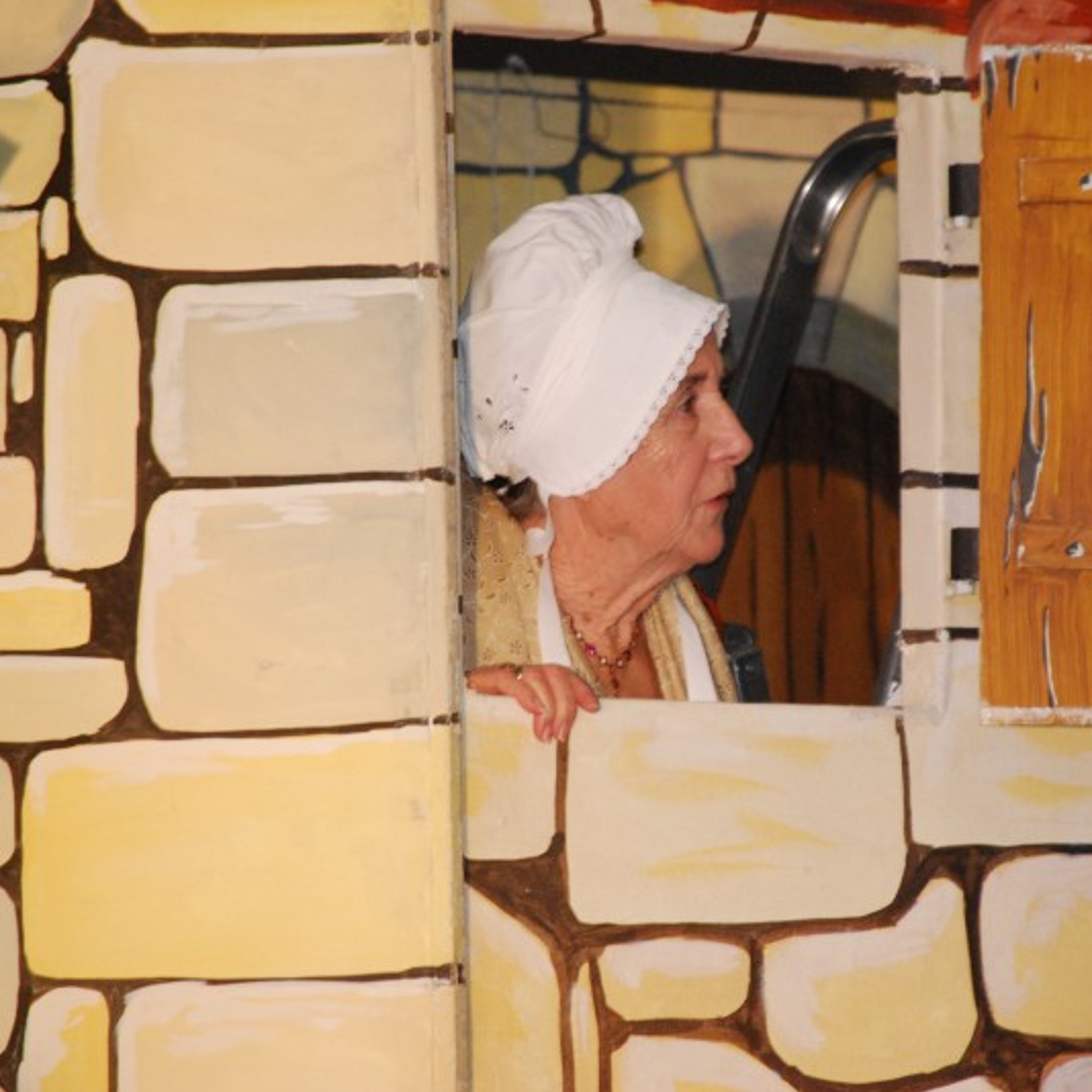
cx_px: 734
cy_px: 547
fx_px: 13669
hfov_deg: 4.6
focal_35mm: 383
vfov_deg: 4.6
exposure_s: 1/60
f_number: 5.6
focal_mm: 200
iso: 1400
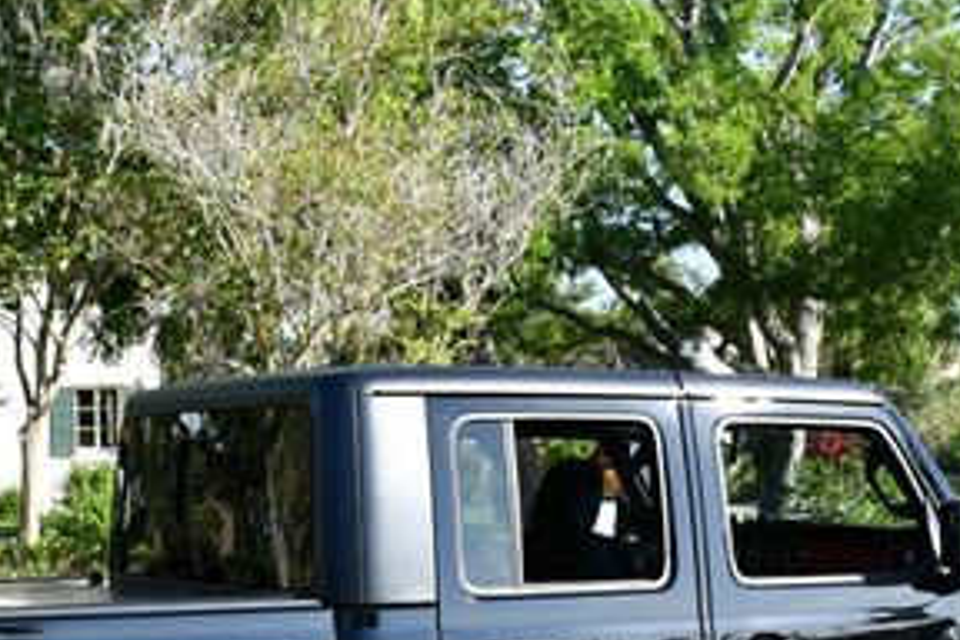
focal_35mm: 89
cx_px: 417
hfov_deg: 22.9
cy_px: 597
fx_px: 2373
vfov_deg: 15.2
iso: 200
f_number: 8
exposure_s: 1/250
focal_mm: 20
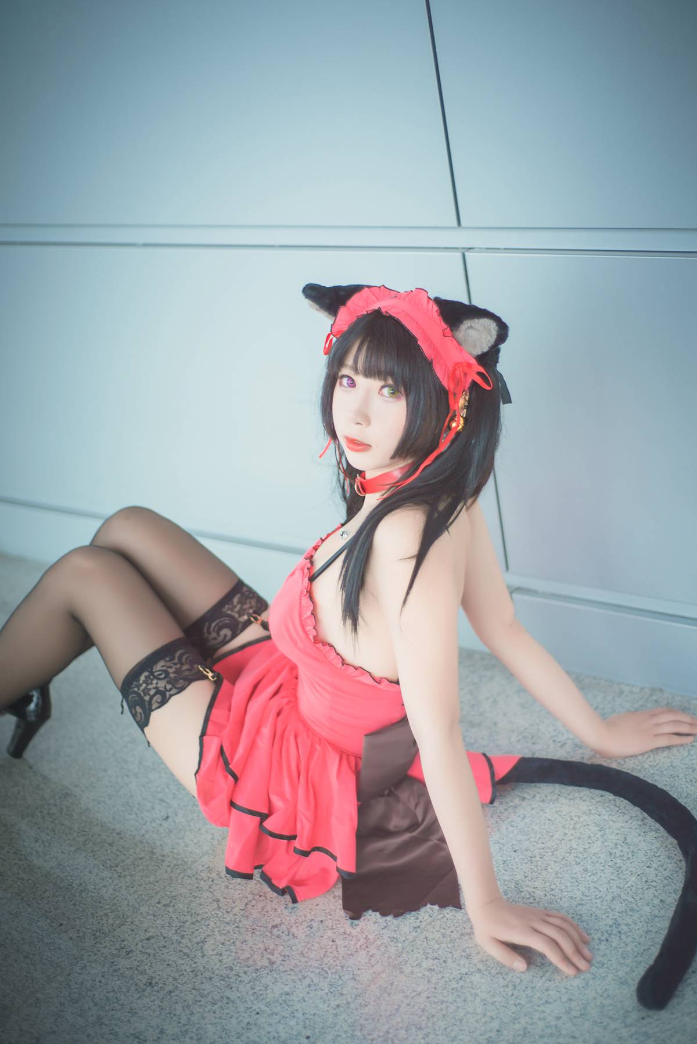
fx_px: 1451
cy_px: 522
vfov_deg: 39.6
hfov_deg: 27.0
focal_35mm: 50
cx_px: 348
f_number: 1.8
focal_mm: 50
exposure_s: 1/125
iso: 100
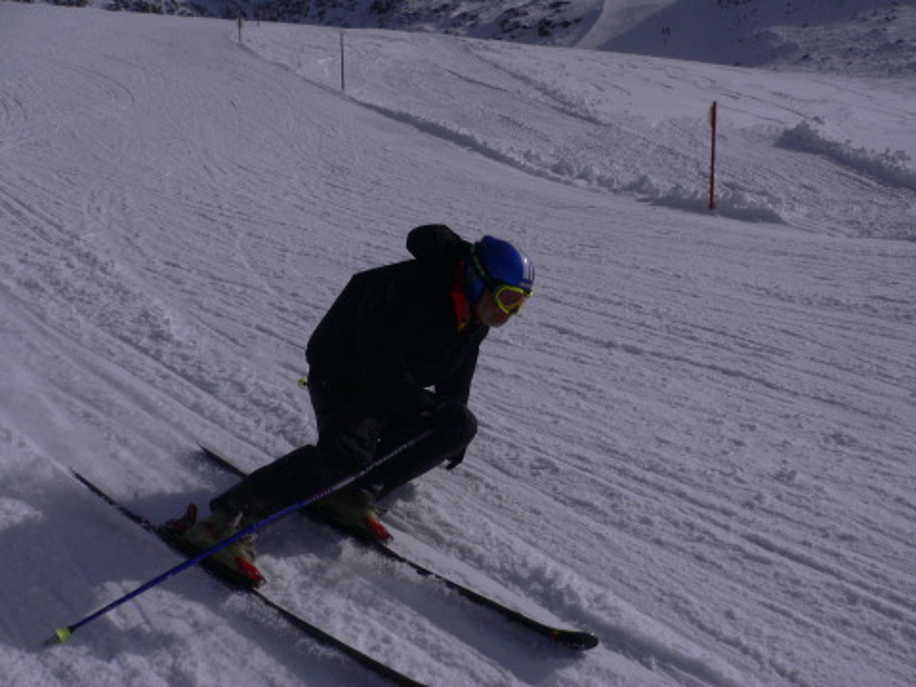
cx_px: 458
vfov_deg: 40.7
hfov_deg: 52.6
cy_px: 344
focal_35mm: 35
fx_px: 926
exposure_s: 1/2000
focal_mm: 5.8
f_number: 5.6
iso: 80
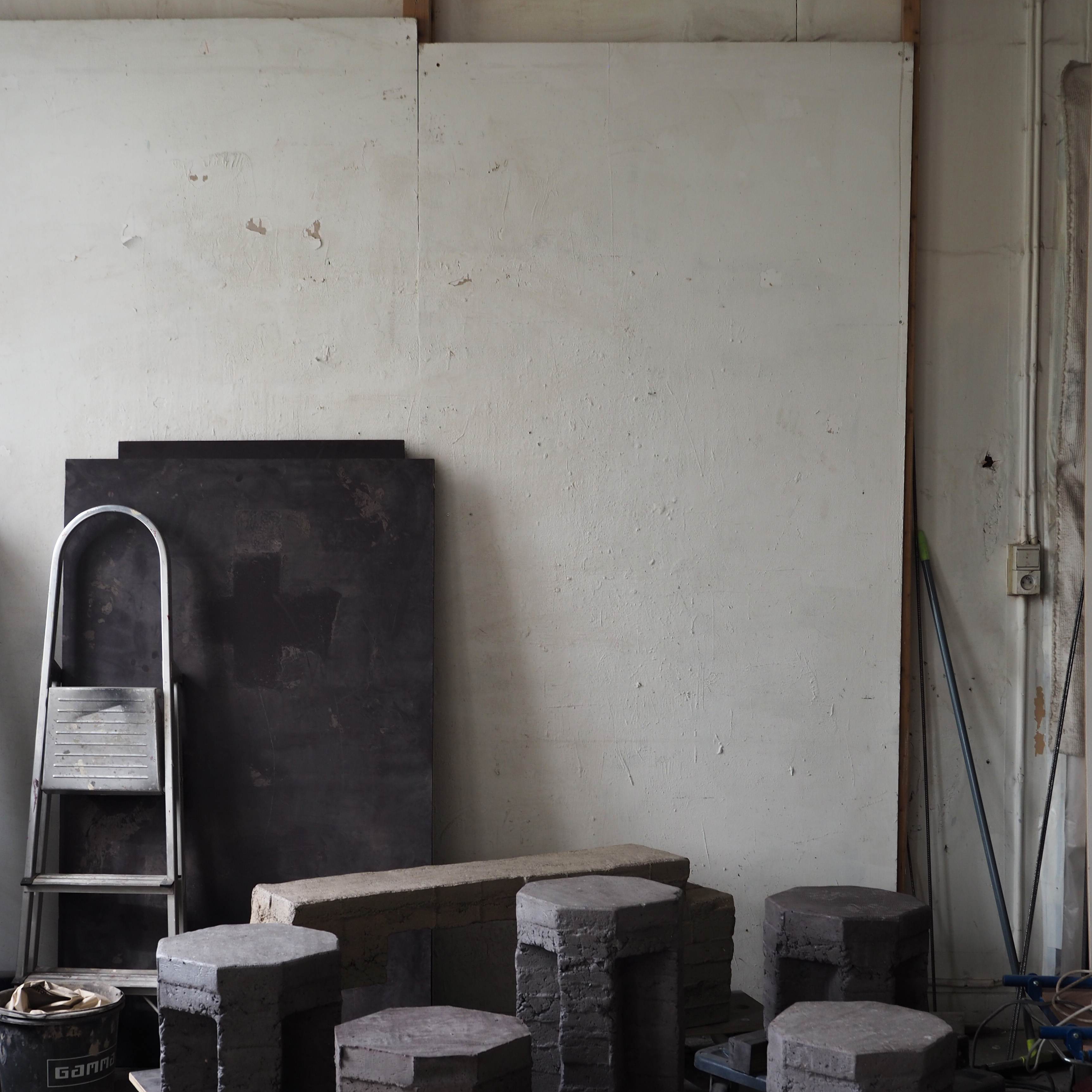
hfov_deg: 32.8
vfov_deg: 32.6
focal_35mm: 52
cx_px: 547
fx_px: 1856
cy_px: 698
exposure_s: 1/10
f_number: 5.6
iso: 200
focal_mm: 22
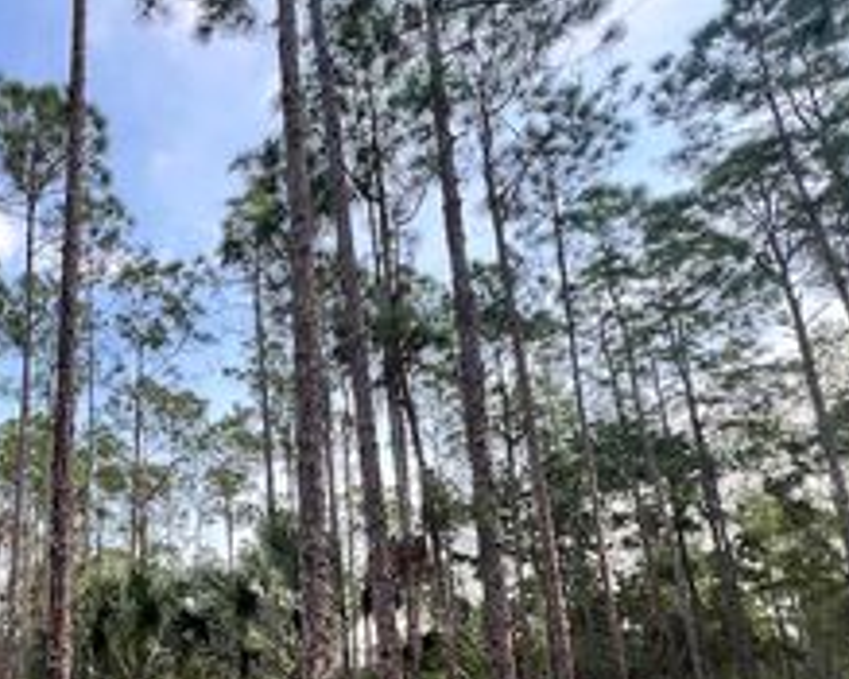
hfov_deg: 57.4
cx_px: 68
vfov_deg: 52.7
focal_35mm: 25
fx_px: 628
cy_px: 553
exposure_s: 1/364
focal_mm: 1.57
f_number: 1.8
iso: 32
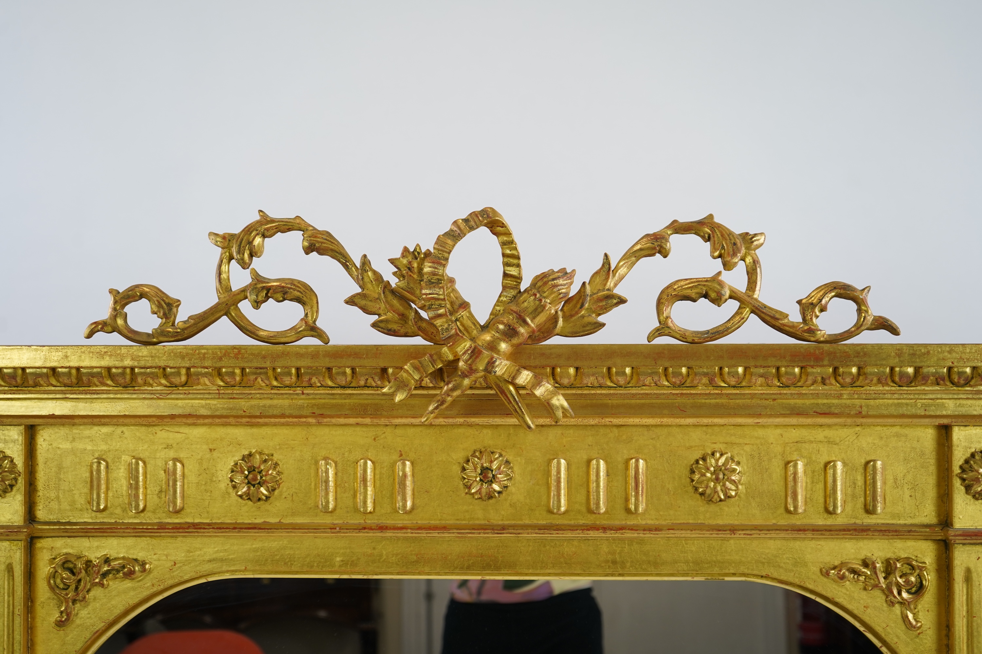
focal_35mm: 42
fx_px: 1146
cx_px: 491
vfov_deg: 31.9
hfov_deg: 46.4
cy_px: 327
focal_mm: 42
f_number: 5
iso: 400
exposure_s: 1/100
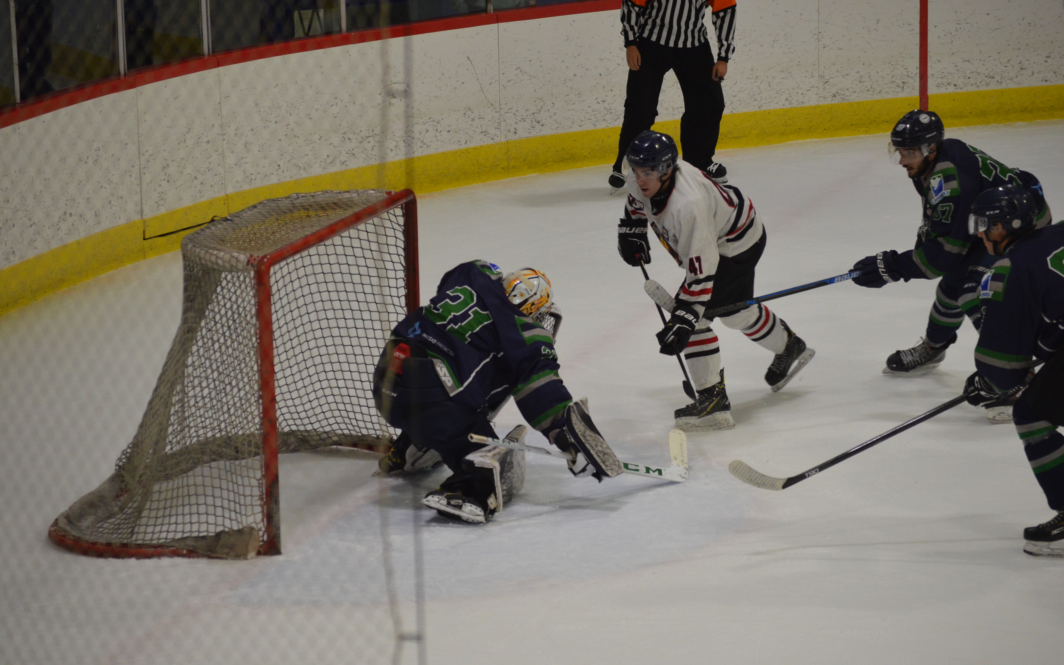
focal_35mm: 161
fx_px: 4655
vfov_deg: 8.2
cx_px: 532
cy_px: 353
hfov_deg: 13.0
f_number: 4.5
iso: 1600
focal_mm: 105
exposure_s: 1/400
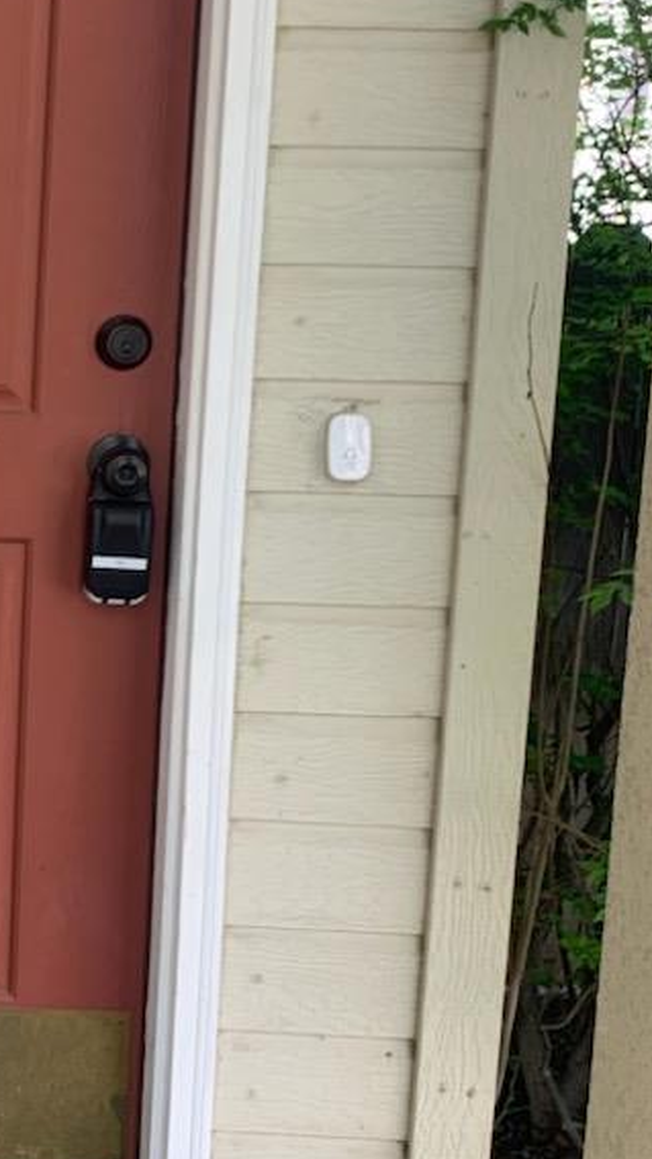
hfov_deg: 17.2
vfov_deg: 32.8
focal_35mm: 64
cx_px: -290
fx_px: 1967
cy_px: 495
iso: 50
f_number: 1.8
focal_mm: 4.25
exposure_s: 1/121
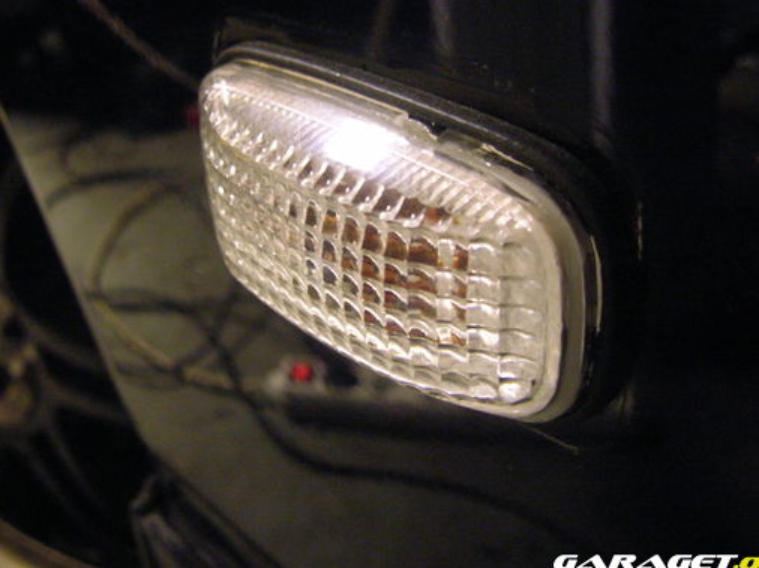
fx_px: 942
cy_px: 218
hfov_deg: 43.8
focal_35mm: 43
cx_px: 330
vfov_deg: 33.4
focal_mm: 5.7
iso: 200
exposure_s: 1/2.5
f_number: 2.9
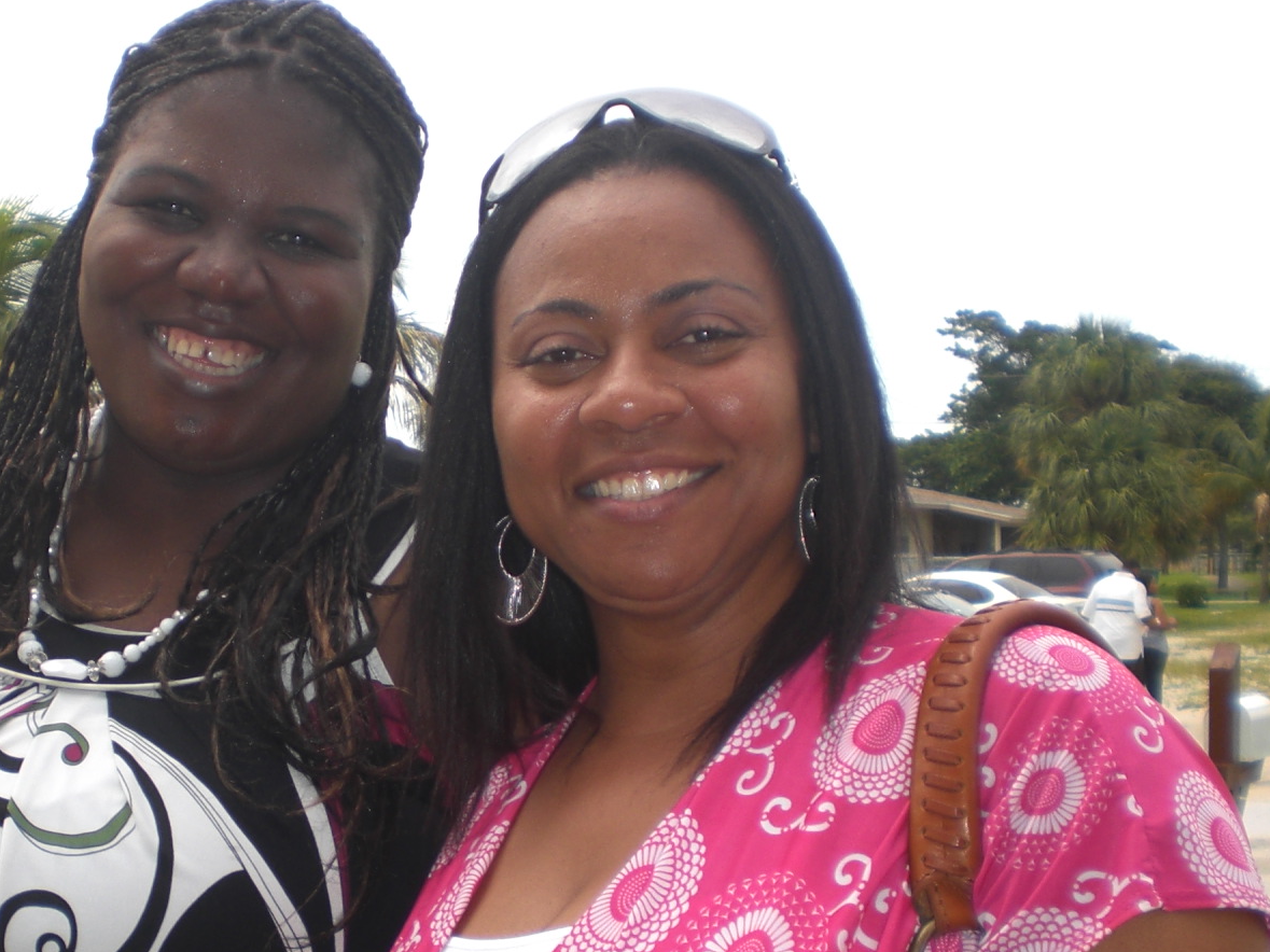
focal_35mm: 66
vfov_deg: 22.2
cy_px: 627
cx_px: 394
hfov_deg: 29.1
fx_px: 2421
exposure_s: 1/400
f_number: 3.1
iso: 50
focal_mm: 6.3
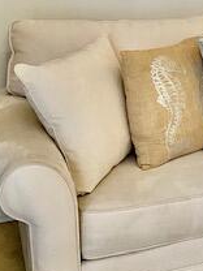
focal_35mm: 80
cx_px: 264
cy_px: 39
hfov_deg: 17.3
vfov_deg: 23.9
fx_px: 626
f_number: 1.8
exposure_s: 1/60
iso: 320
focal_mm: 4.25
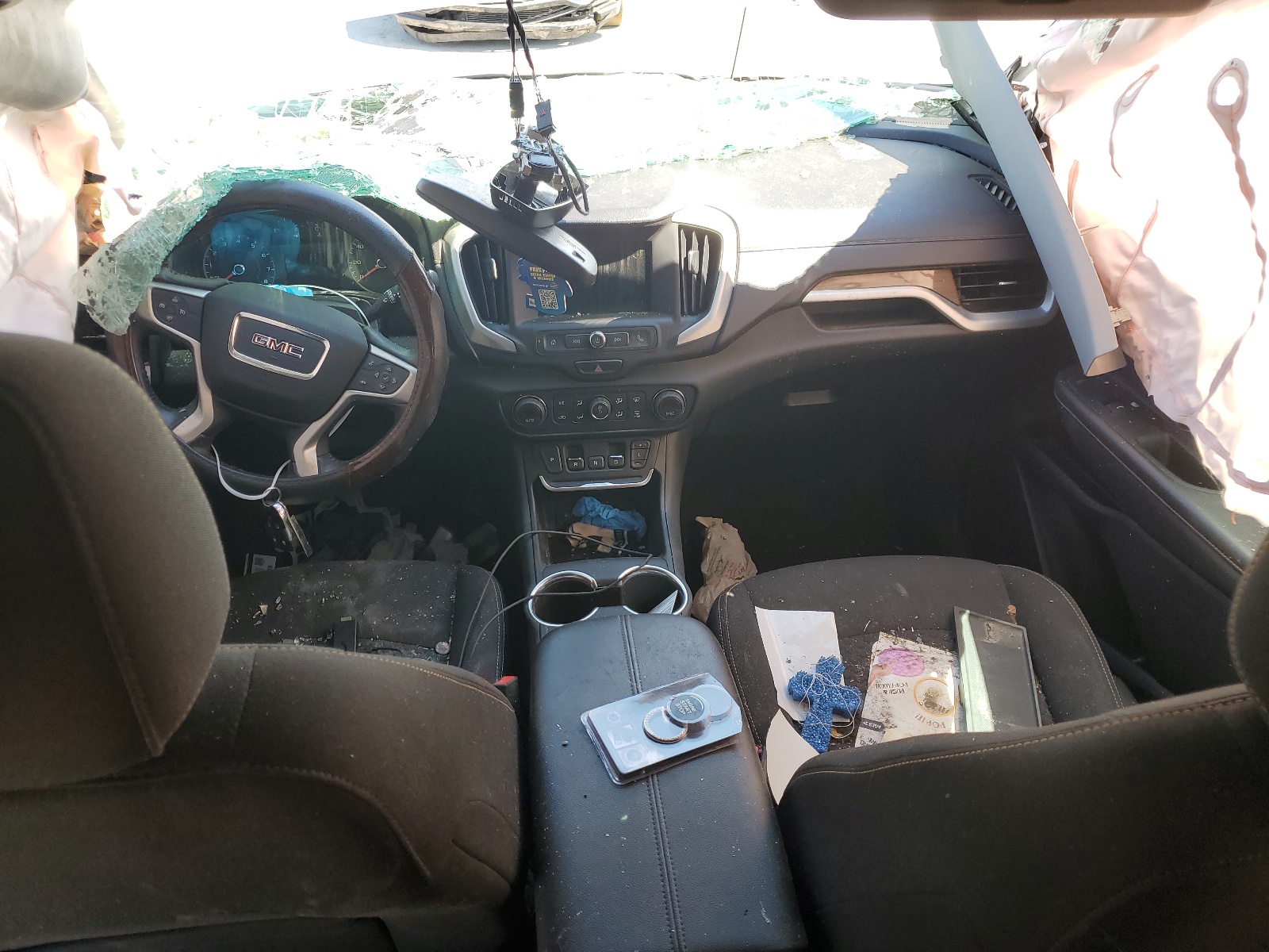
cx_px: 634
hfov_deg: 67.3
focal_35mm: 26
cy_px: 476
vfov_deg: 53.1
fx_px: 953
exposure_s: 1/294
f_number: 1.5
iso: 50
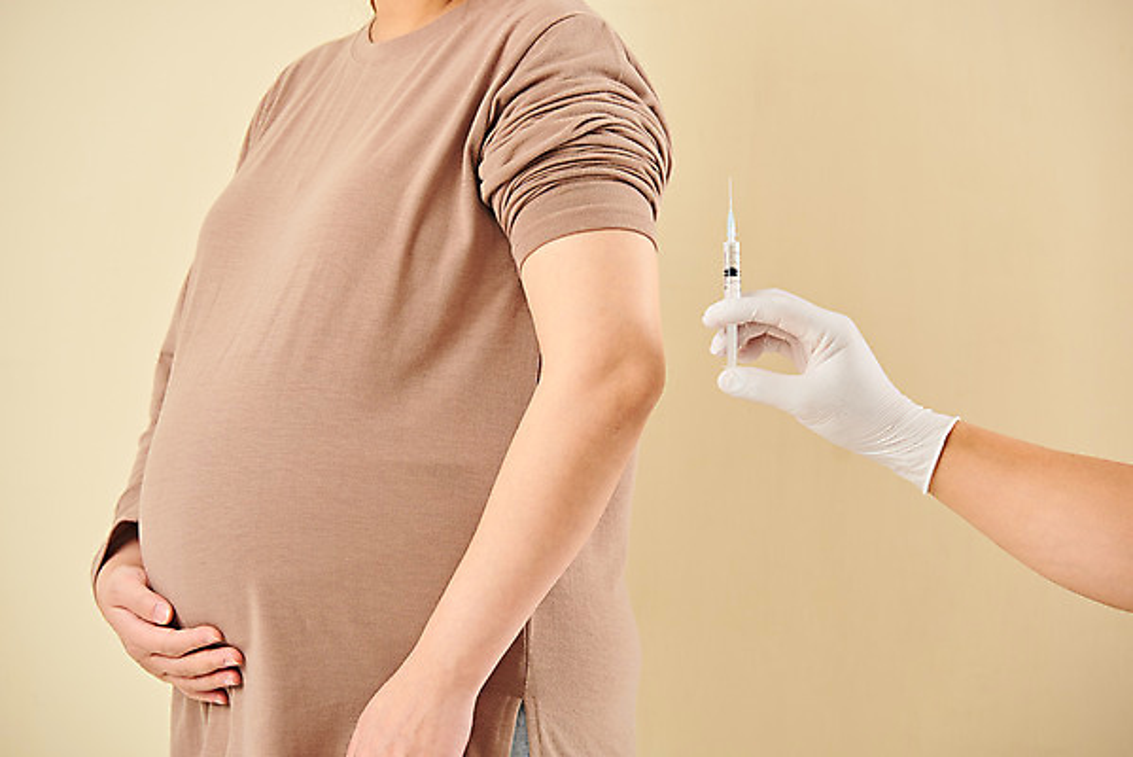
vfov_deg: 7.9
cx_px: 566
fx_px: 5510
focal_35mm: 175
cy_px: 378
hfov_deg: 11.7
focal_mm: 175
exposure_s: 1/125
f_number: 6.3
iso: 100
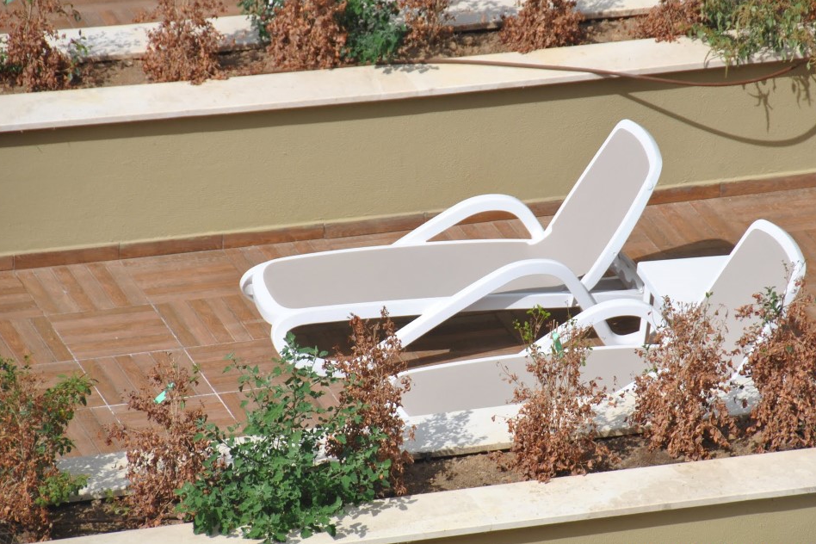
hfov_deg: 6.7
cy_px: 281
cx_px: 468
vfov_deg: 4.4
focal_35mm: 309
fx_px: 7003
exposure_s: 1/1250
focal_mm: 170
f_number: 5.6
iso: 200
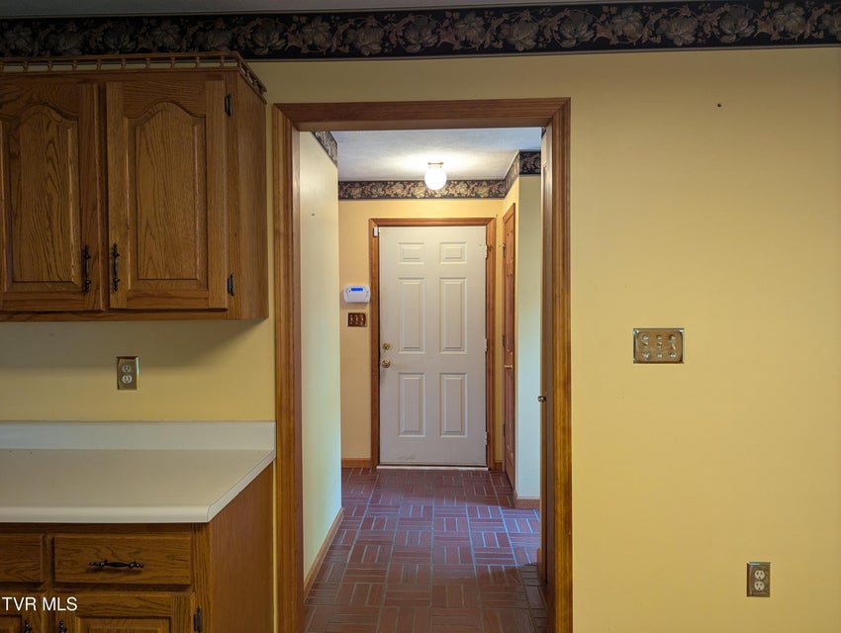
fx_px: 584
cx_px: 420
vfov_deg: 56.9
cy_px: 316
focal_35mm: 24
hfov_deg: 71.5
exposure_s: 1/24
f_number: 1.85
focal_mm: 6.81
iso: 104
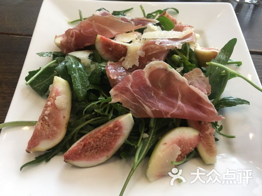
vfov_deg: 48.2
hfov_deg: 61.7
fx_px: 219
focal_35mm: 29
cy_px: 98
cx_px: 131
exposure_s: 1/17
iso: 40
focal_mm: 4.15
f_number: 2.2
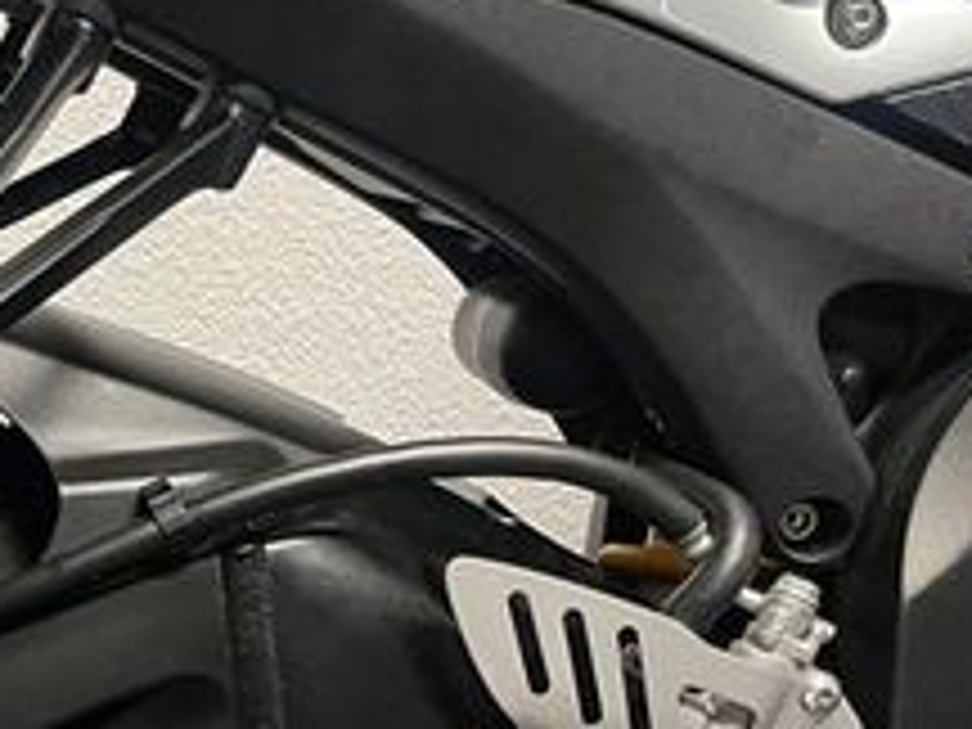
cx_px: -261
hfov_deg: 22.8
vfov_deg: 18.8
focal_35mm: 77
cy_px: 657
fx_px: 2162
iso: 200
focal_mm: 5.1
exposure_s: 1/50
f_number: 1.6
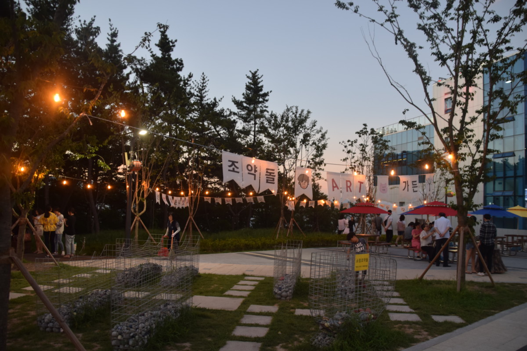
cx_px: 264
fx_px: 439
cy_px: 176
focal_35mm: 30
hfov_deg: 61.9
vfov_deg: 43.6
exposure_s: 1/80
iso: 400
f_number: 4.5
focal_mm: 20
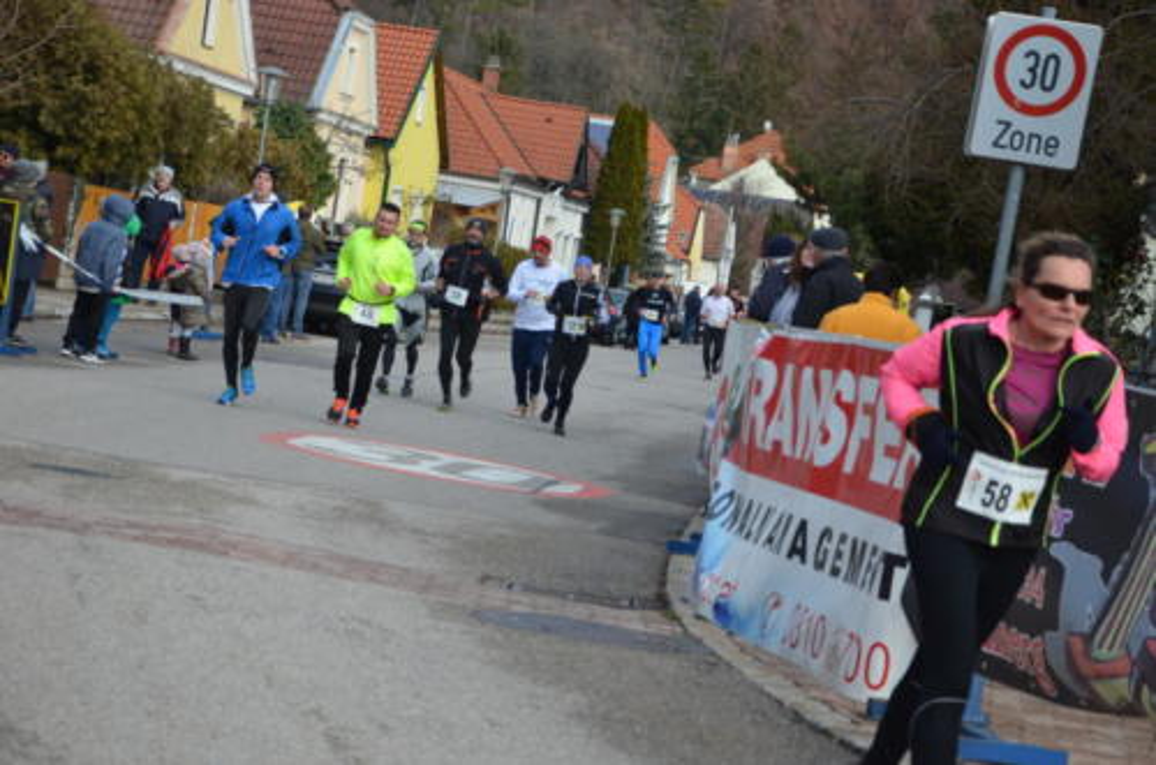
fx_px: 3172
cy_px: 382
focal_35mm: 99
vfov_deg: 13.8
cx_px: 578
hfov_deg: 20.7
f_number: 5.3
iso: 560
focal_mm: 66
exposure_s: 1/1000
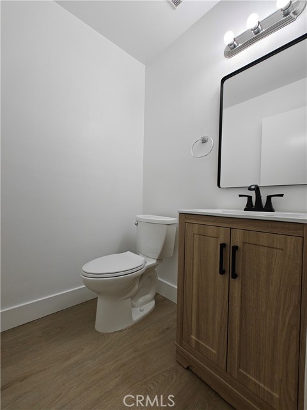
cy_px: 205
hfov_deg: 85.7
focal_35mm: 14
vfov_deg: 102.1
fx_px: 166
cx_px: 154
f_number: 2.2
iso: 80
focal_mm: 2.59
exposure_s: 1/120
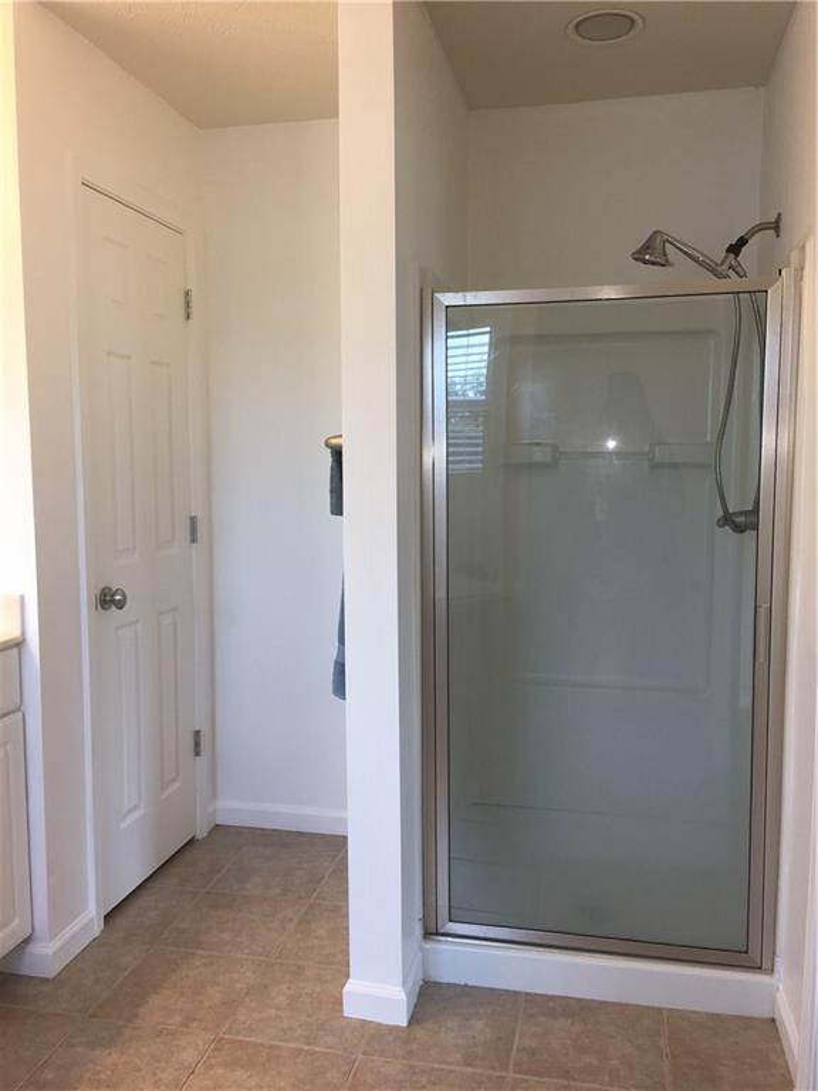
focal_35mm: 29
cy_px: 546
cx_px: 409
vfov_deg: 61.7
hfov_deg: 48.2
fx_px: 914
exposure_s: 1/42
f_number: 2.2
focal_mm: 4.15
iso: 25
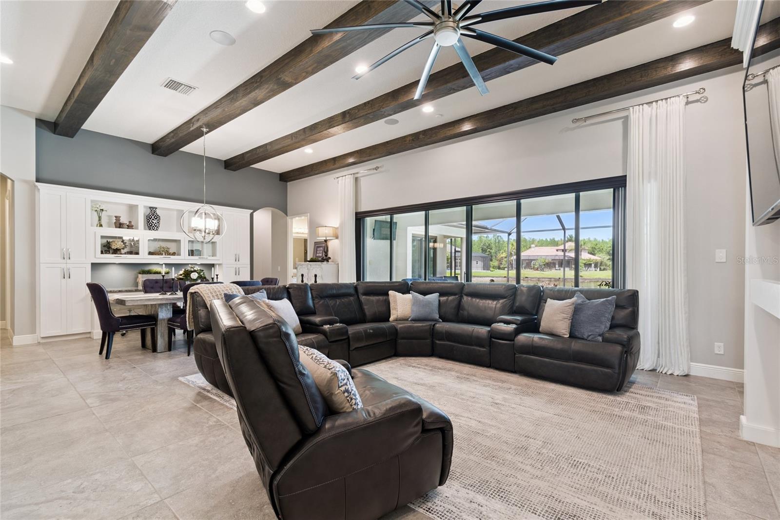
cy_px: 260
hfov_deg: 100.4
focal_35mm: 15
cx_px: 390
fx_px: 325
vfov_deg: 77.3
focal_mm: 10
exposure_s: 1/1.67
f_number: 7.1
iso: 100
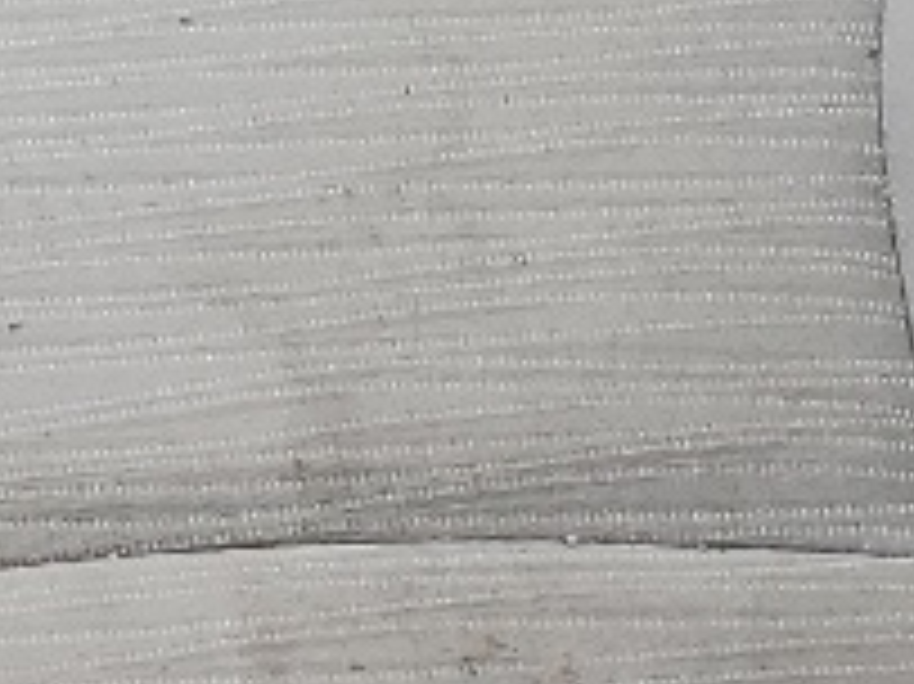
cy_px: -720
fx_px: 5410
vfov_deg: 7.0
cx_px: -1666
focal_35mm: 205
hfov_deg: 8.4
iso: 50
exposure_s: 1/222
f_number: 1.5
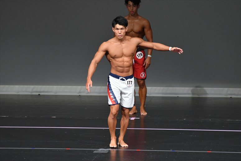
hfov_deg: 6.0
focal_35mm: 345
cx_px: 120
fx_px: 2308
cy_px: 80
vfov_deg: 4.0
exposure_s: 1/400
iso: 4000
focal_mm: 230
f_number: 5.6
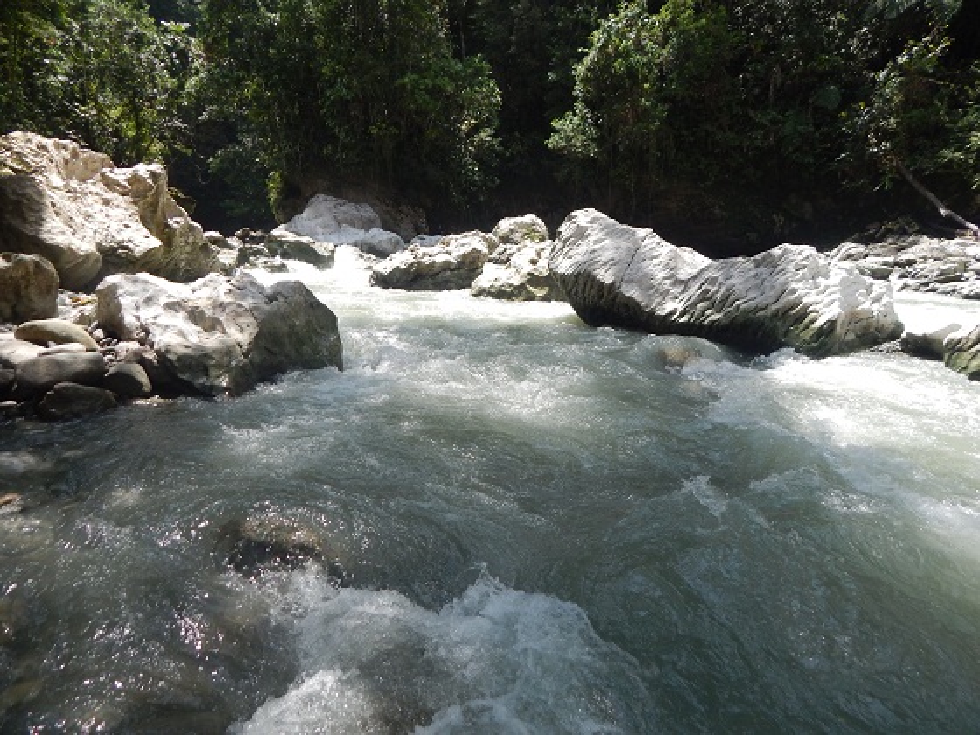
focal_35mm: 23
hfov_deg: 73.9
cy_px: 368
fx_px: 651
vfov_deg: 58.9
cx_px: 490
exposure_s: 1/800
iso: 125
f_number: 3
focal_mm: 4
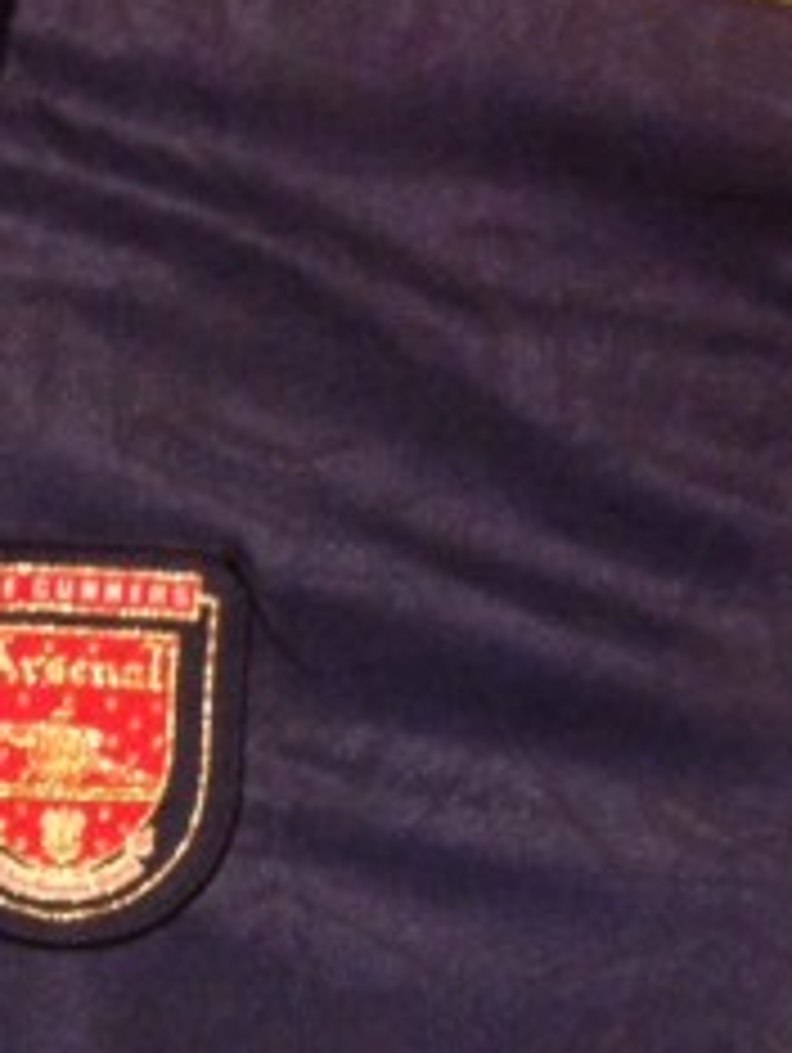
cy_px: 1440
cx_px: -200
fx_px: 3350
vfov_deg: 16.7
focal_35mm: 110
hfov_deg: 13.1
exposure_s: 1/15
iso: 400
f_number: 2.4
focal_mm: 4.12
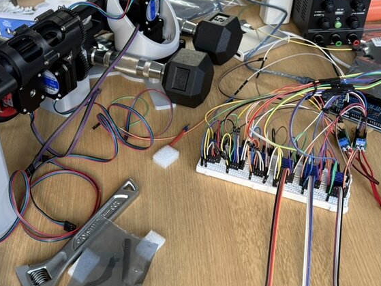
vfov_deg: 32.7
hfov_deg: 42.2
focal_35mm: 44
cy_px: 110
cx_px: 117
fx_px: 484
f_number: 1.78
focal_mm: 6.76
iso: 320
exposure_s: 1/60
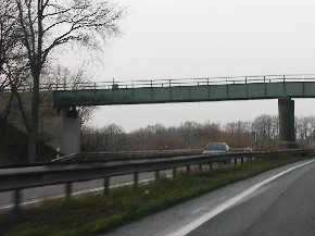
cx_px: 310
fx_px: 1437
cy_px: 123
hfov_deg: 12.4
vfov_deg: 9.4
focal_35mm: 158
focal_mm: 19.9
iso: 50
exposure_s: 1/61.3
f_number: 4.8
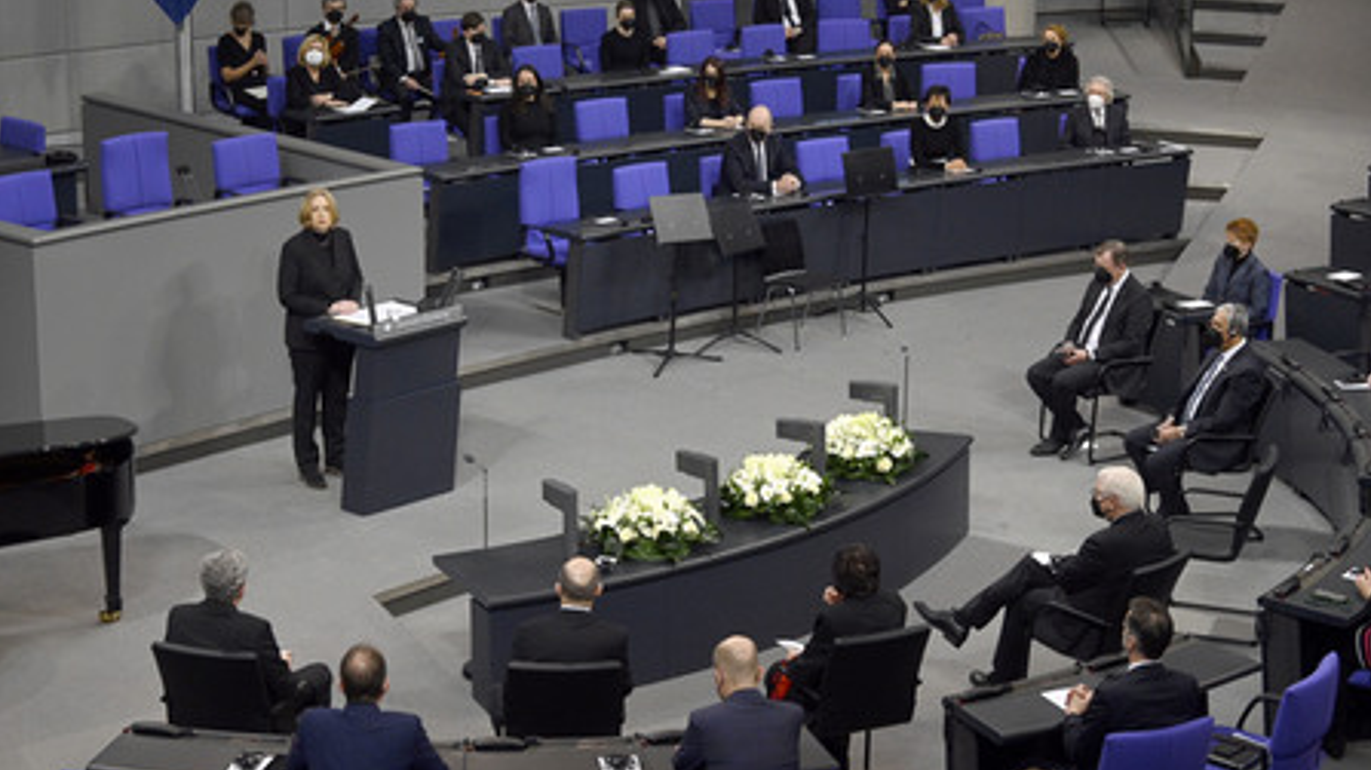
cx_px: 689
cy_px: 359
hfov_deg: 28.6
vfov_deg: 16.3
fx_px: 2689
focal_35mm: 74
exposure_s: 1/400
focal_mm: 70
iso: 5000
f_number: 5
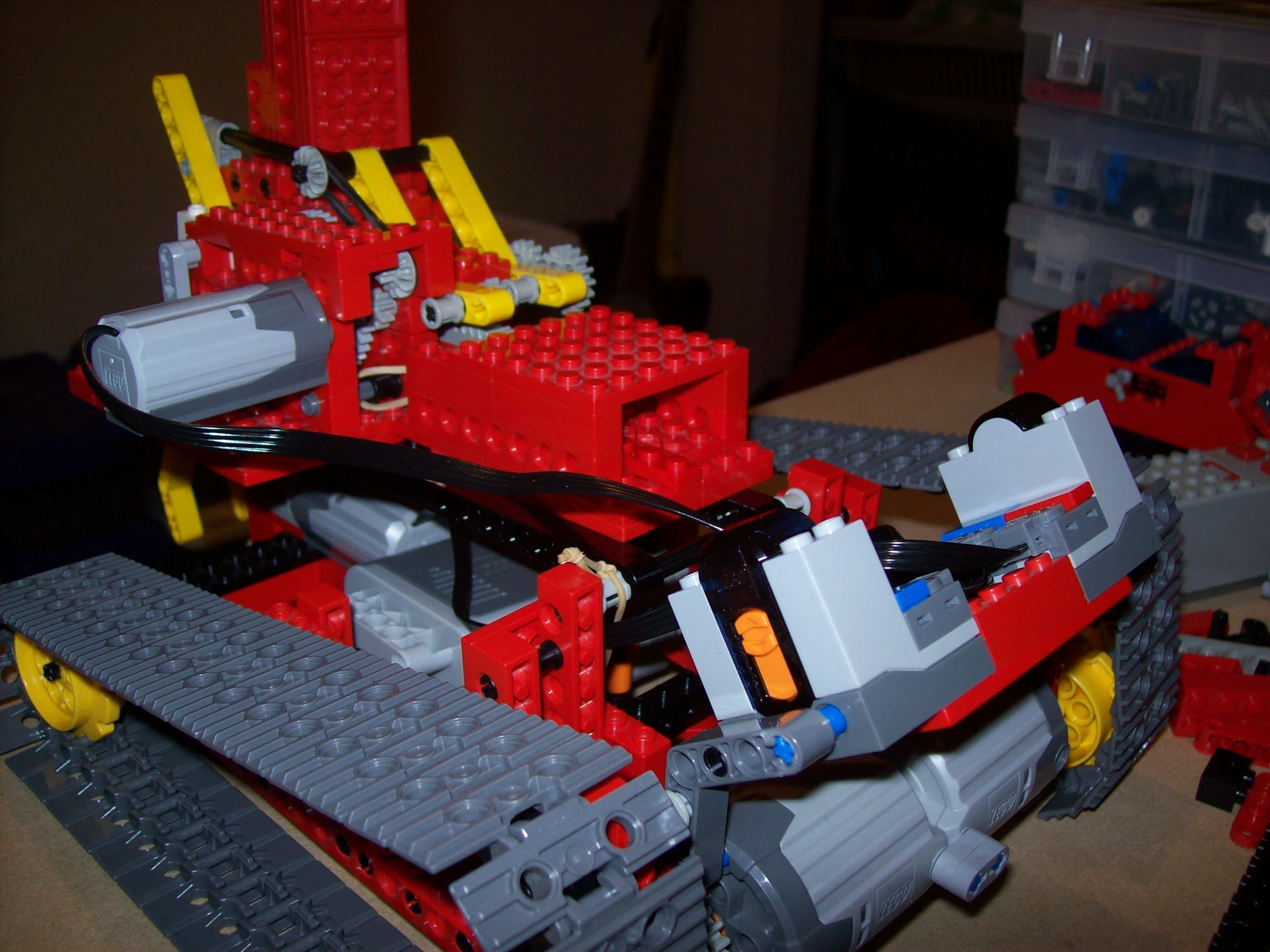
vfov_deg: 39.6
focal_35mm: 36
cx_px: 635
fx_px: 1320
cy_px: 476
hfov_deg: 51.4
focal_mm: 6
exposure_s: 1/64
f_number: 2.7
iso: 80
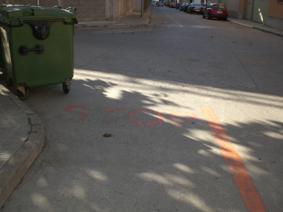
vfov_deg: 37.7
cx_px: 142
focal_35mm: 38
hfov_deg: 49.0
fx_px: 311
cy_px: 106
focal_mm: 6.3
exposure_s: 1/400
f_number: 3.1
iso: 50
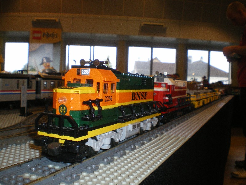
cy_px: 92
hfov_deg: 51.4
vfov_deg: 39.7
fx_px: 256
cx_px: 123
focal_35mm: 36
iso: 320
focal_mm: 6.3
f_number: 4.6
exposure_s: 1/50
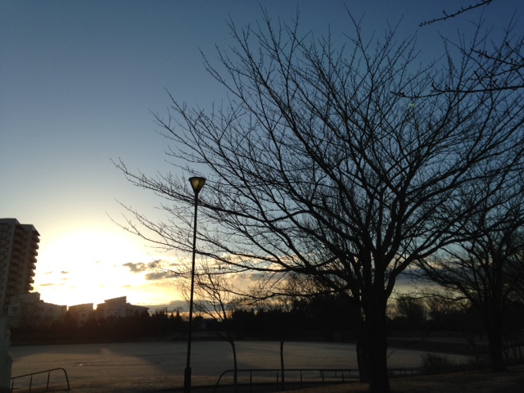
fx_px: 500
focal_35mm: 33
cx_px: 262
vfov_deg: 42.9
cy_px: 196
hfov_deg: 55.4
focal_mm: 4.13
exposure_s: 1/1595
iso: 50
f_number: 2.4
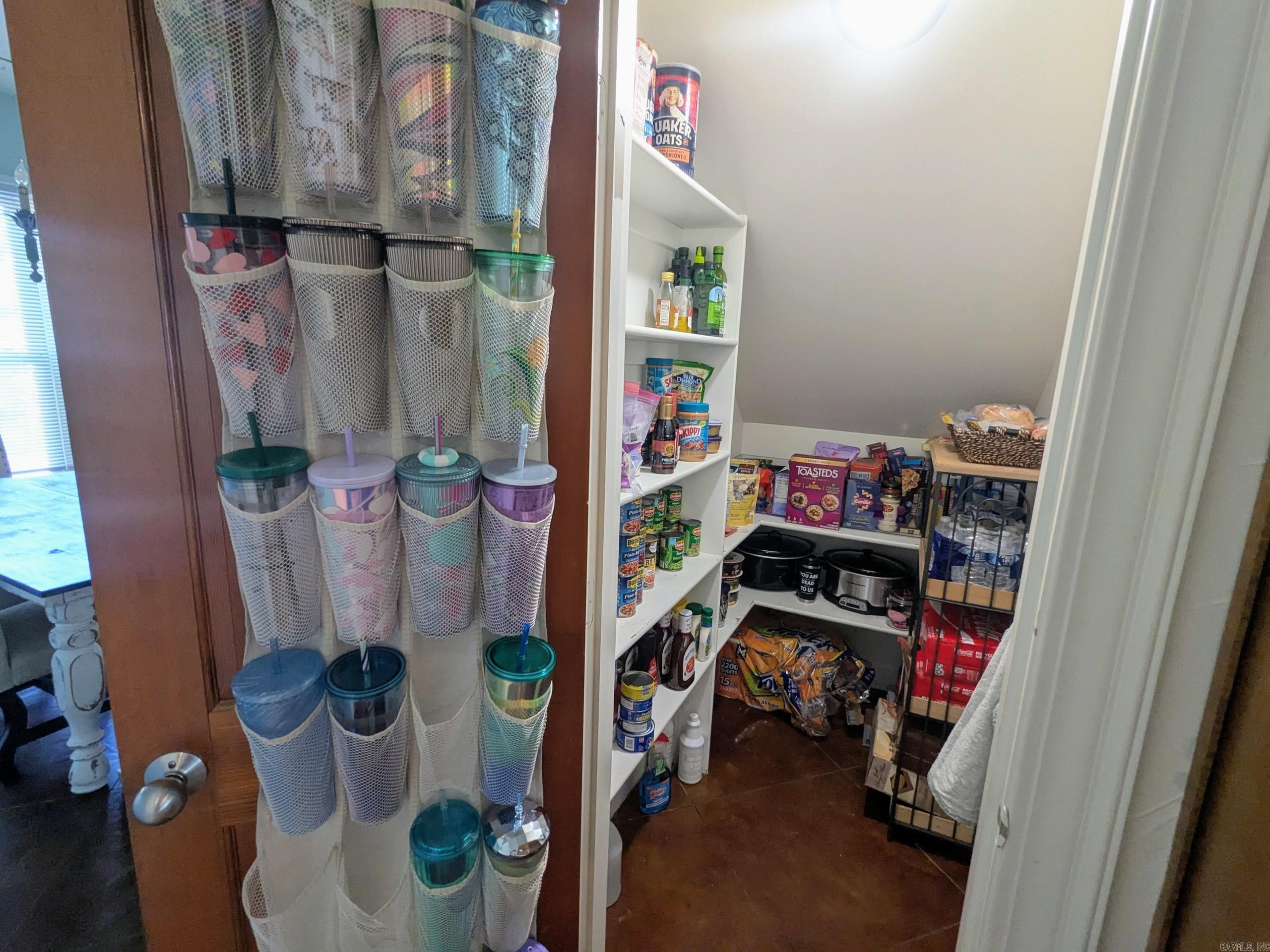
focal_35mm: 16
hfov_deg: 94.5
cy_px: 476
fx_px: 587
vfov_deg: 78.1
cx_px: 635
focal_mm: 2.35
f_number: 2.2
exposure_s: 1/60
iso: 287
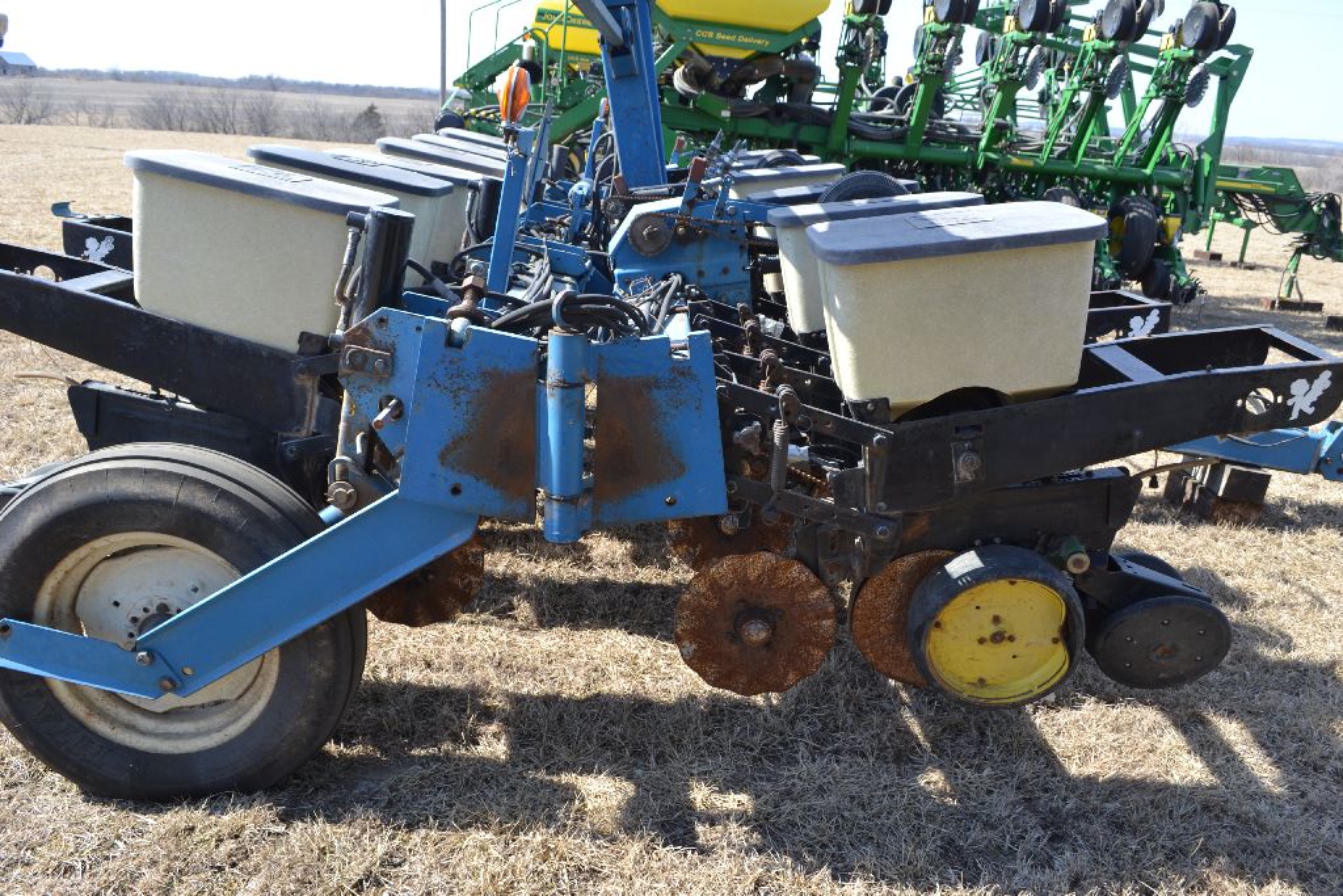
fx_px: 1007
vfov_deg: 47.9
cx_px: 672
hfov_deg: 67.4
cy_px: 448
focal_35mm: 27
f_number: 5.6
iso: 100
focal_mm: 18
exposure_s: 1/125
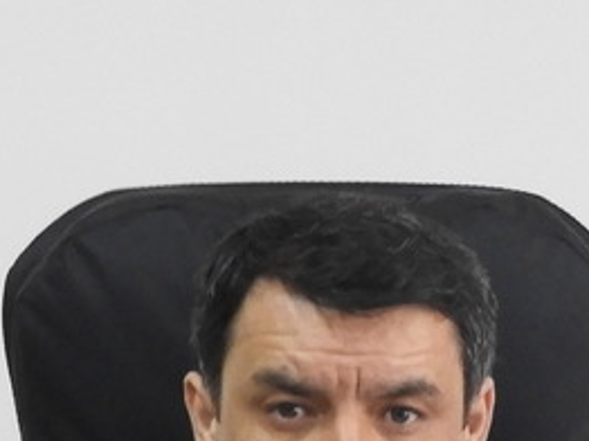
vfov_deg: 4.4
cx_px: 408
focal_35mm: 339
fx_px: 5763
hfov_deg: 5.8
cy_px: 436
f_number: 4.2
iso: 400
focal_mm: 11.6
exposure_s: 1/13
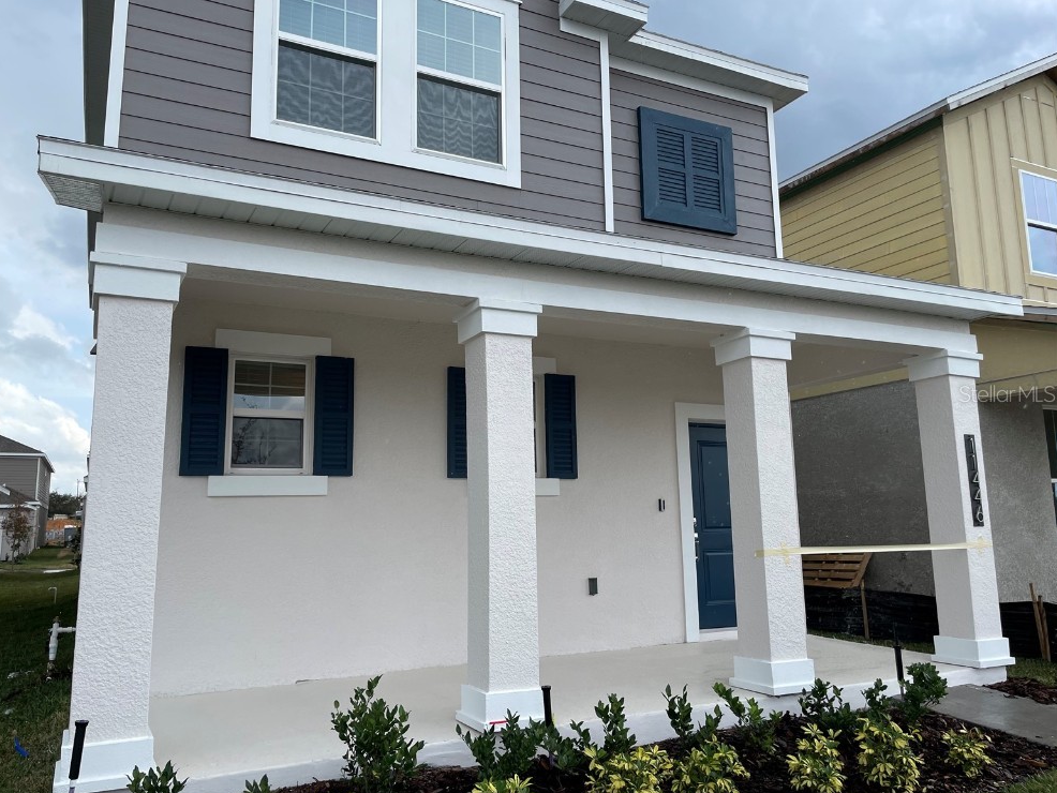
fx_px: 825
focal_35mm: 27
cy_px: 393
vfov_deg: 51.4
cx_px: 511
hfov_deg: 65.3
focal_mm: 4.2
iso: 32
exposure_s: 1/1435
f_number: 1.6
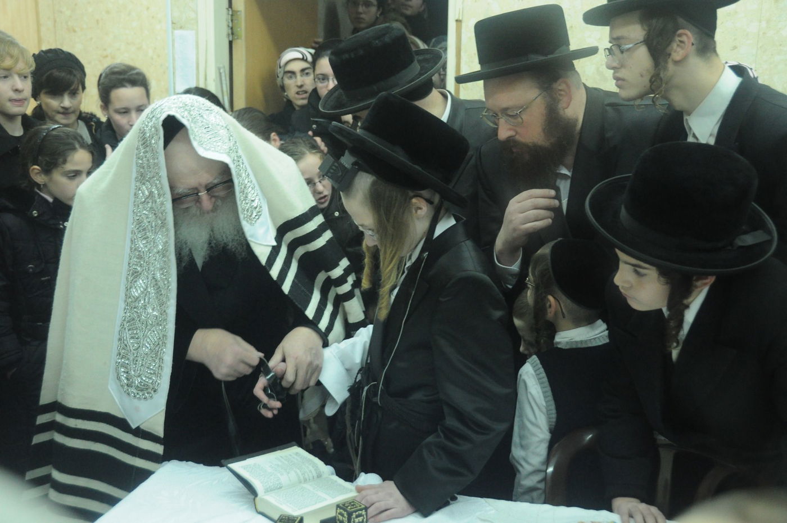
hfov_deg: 41.2
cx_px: 394
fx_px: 1048
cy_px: 262
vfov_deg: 28.0
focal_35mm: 48
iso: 1600
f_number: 5
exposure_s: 1/80
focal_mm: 32
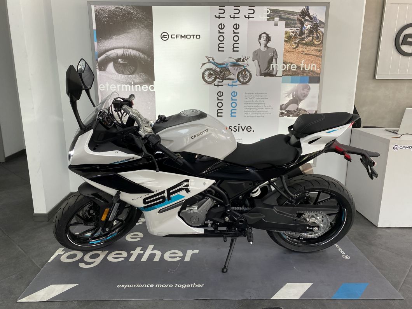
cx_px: 206
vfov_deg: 53.1
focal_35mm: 26
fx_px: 309
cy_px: 154
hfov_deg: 67.3
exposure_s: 1/100
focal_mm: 4.25
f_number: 1.8
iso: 64
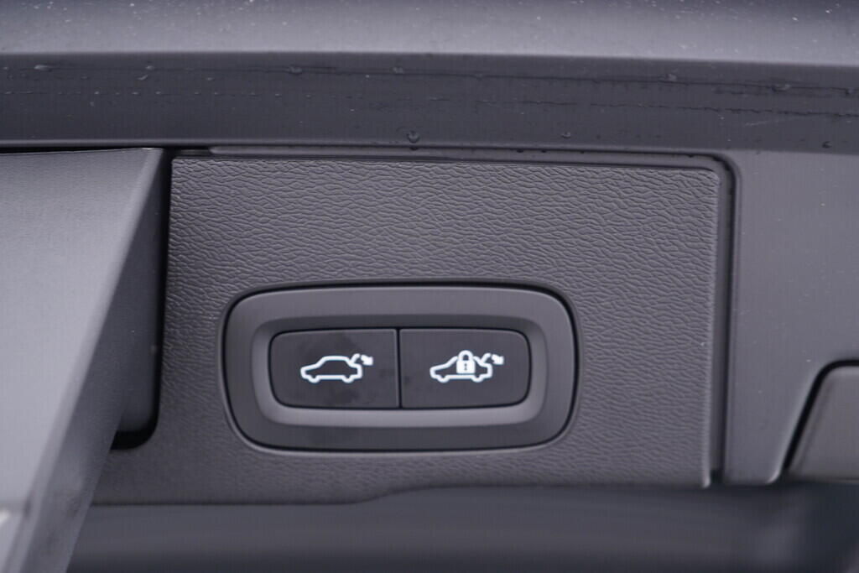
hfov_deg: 53.1
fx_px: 859
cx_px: 430
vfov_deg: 36.9
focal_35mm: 36
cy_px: 286
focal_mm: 24
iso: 200
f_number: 2.8
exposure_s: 1/40
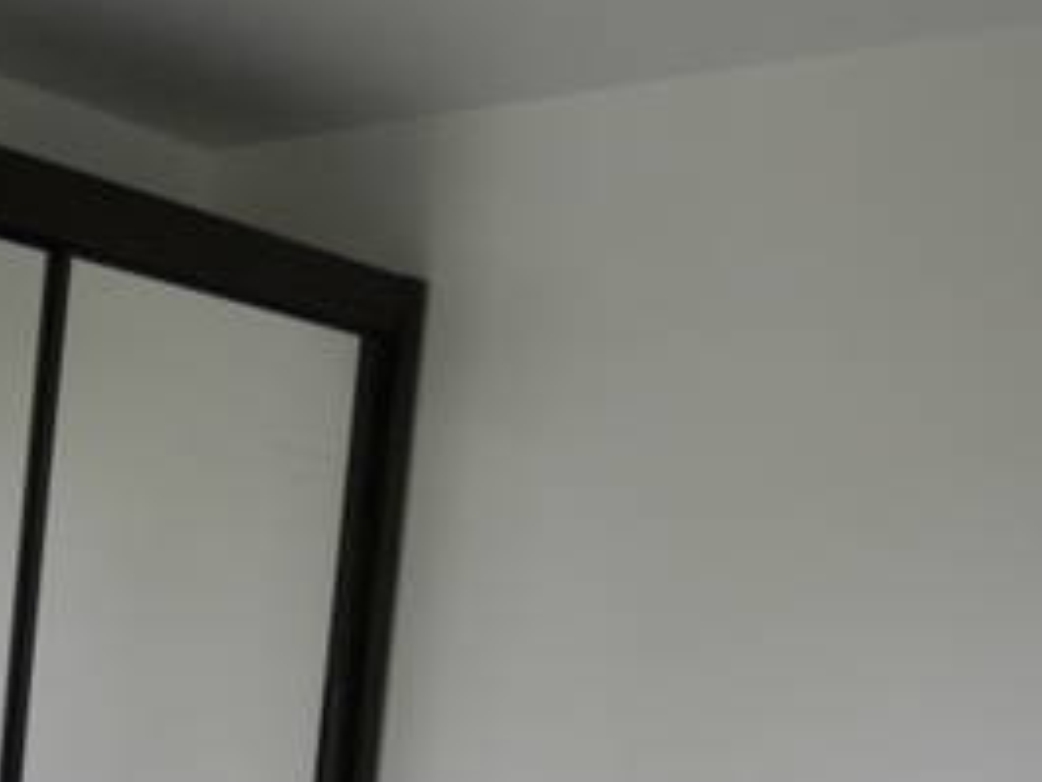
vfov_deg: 24.2
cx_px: 417
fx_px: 1747
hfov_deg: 33.1
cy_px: 770
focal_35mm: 58
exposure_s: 1/80
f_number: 2.8
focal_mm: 4.3
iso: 100
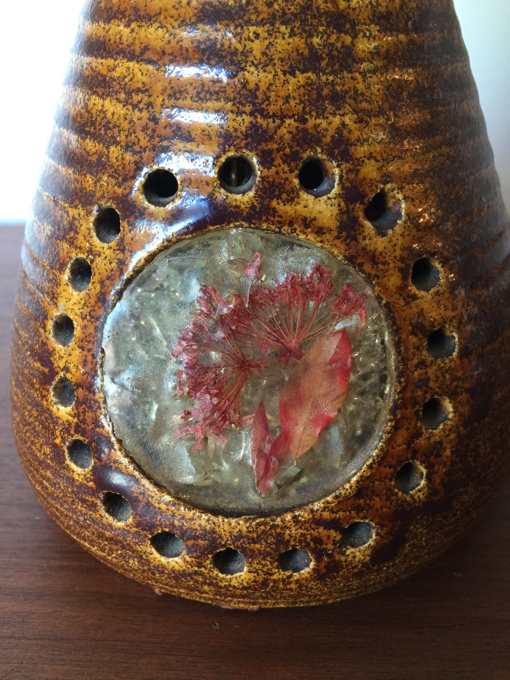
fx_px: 570
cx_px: 255
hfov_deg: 48.2
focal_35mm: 29
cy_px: 340
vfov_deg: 61.7
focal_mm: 4.15
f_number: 2.2
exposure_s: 1/33
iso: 64
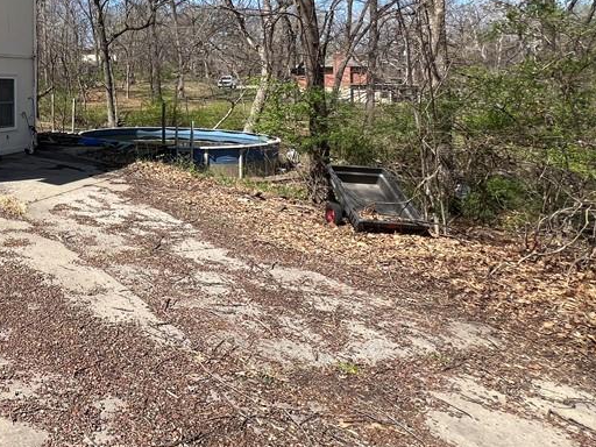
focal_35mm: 26
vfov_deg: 49.4
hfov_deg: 54.9
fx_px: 448
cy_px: 79
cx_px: 22
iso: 32
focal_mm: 1.57
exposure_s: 1/896
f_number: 1.8
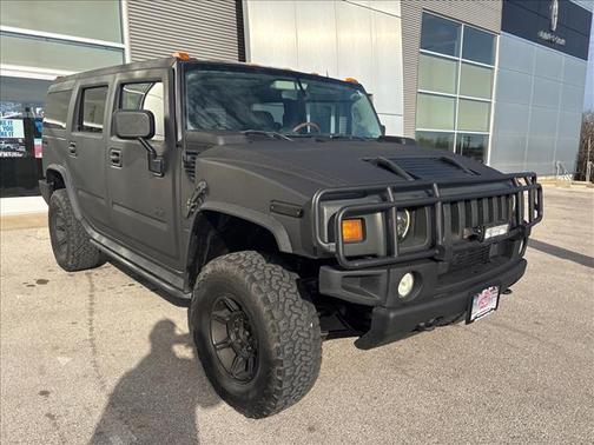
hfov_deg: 67.3
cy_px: 222
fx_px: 446
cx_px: 297
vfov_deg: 53.1
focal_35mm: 26
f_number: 1.6
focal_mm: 5.96
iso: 64
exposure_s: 1/4065
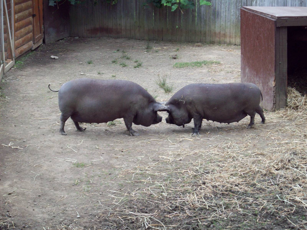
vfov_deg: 16.1
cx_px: 154
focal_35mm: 92
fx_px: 816
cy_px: 115
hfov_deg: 21.3
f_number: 4.7
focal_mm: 15.3
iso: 80
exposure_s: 1/81.6
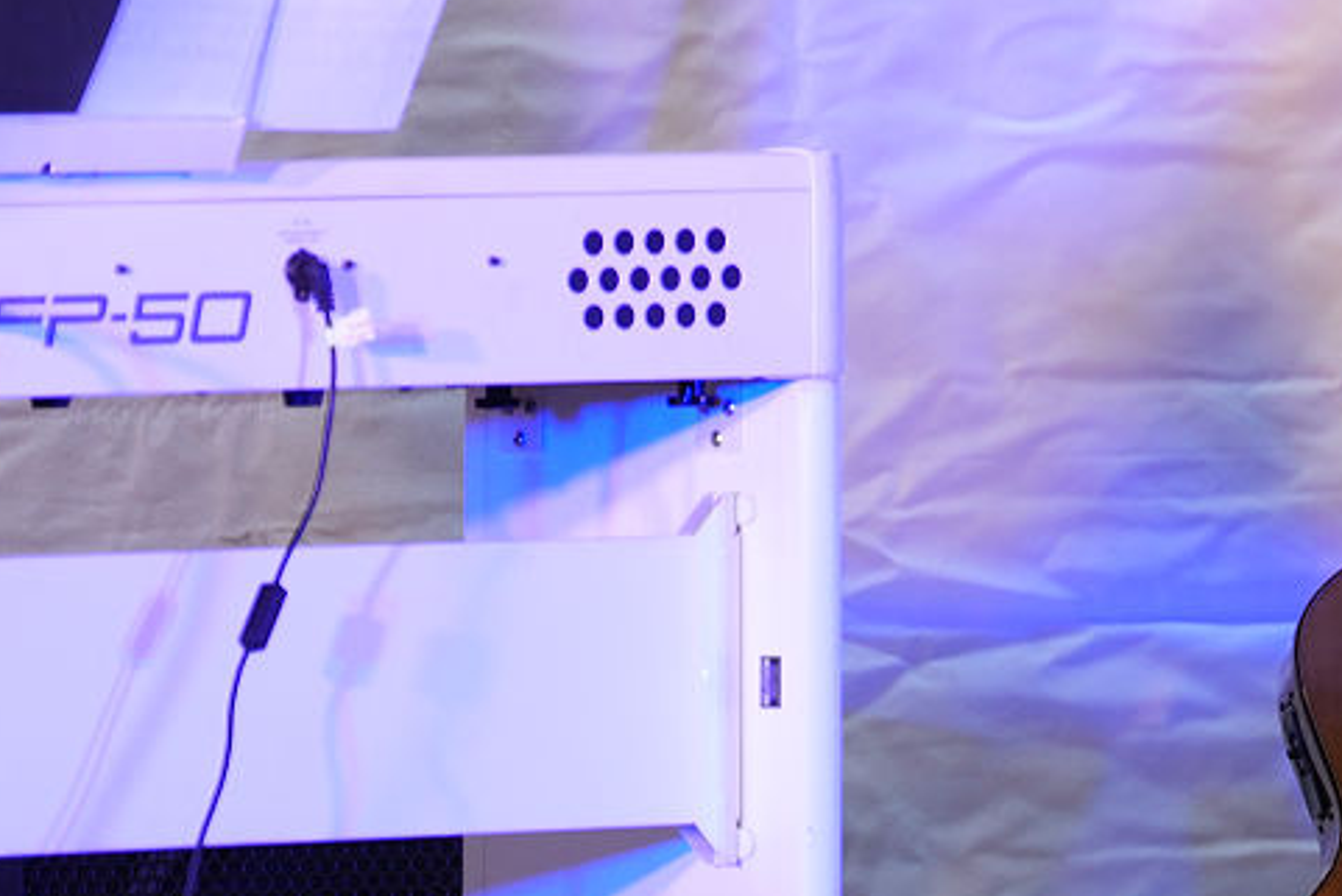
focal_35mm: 646
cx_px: 2611
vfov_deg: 2.1
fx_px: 24087
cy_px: -357
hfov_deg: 3.2
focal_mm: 162
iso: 200
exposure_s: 1/125
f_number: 2.8
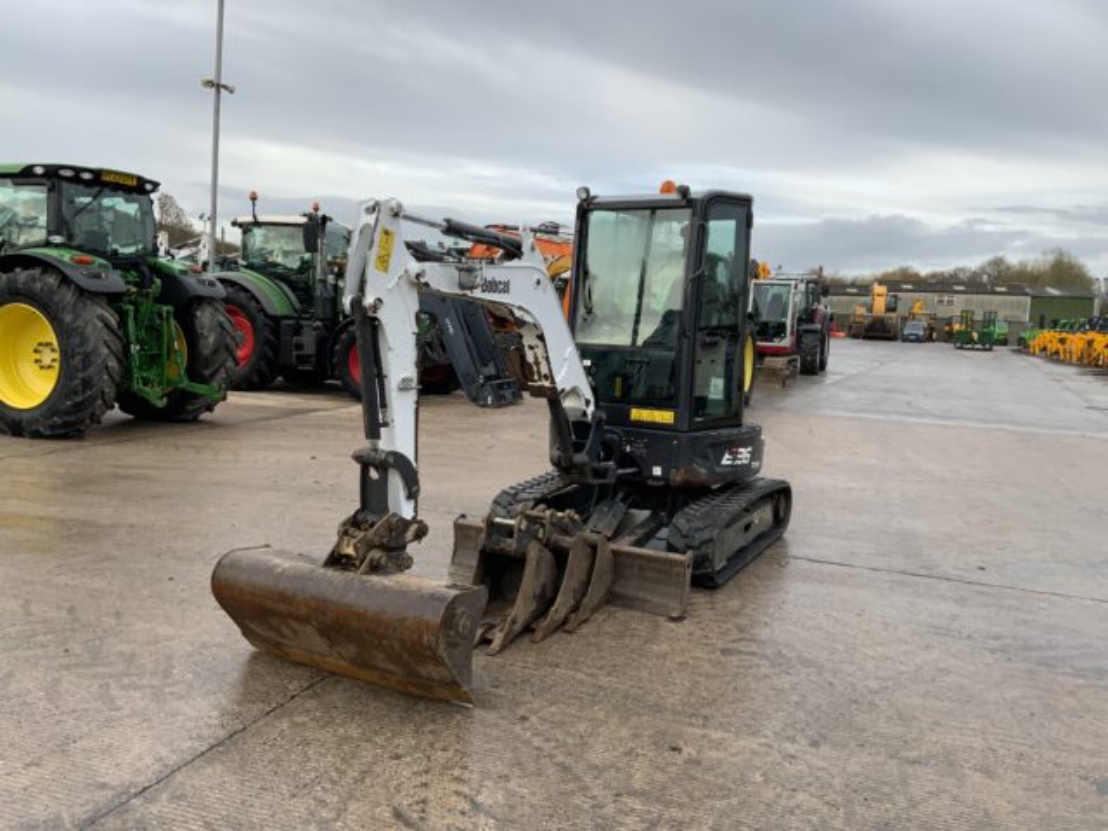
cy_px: 416
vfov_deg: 48.2
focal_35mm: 29
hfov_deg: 61.7
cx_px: 554
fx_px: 928
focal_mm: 3
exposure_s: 1/358
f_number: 1.8
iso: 16
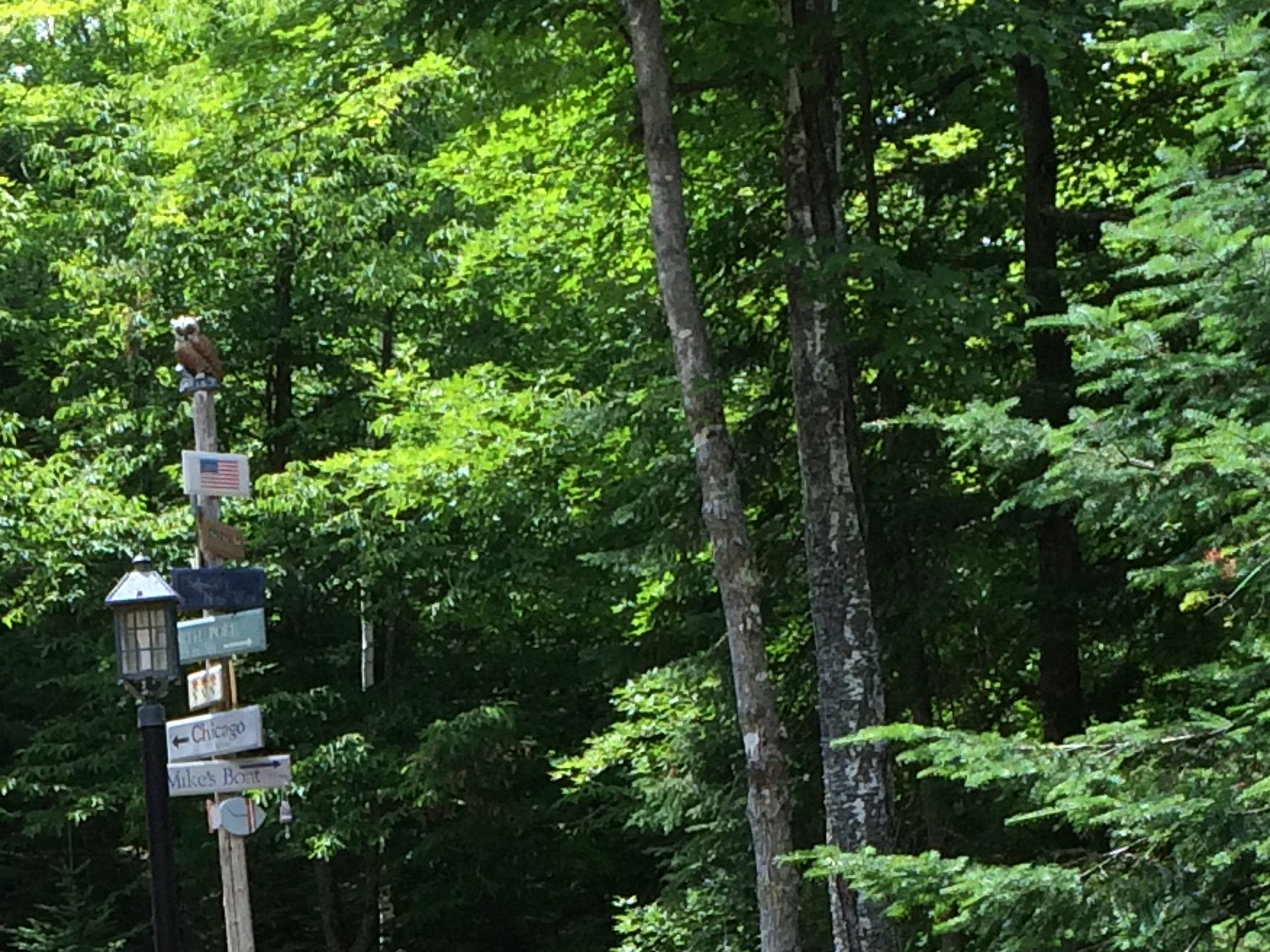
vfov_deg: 12.8
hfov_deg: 18.0
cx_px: 158
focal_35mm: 108
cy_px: 1546
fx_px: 3962
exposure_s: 1/720
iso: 32
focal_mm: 4.15
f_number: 2.2
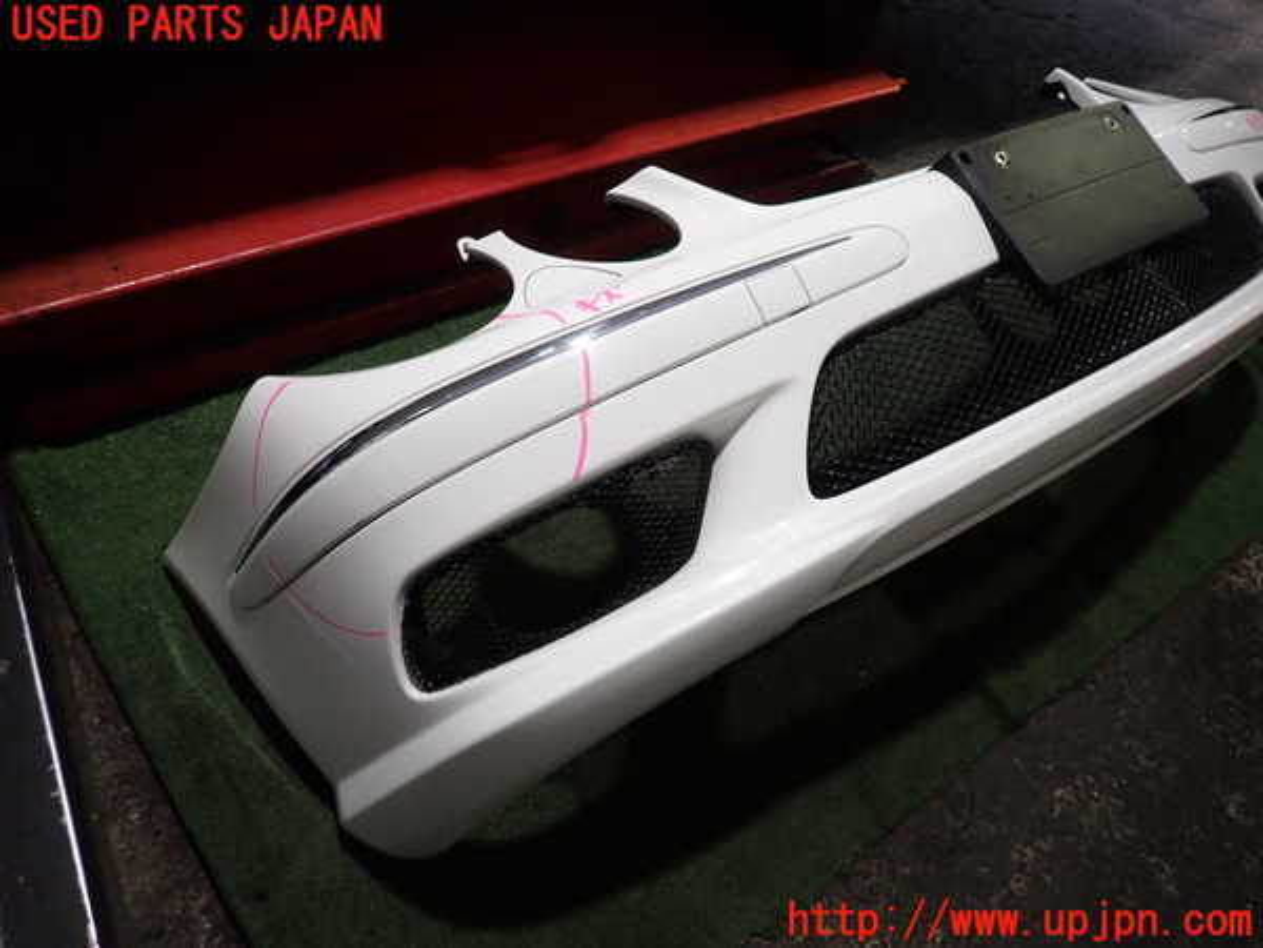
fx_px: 912
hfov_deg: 69.4
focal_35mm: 25
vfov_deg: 54.9
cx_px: 632
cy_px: 474
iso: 200
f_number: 2
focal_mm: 4.5
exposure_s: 1/50
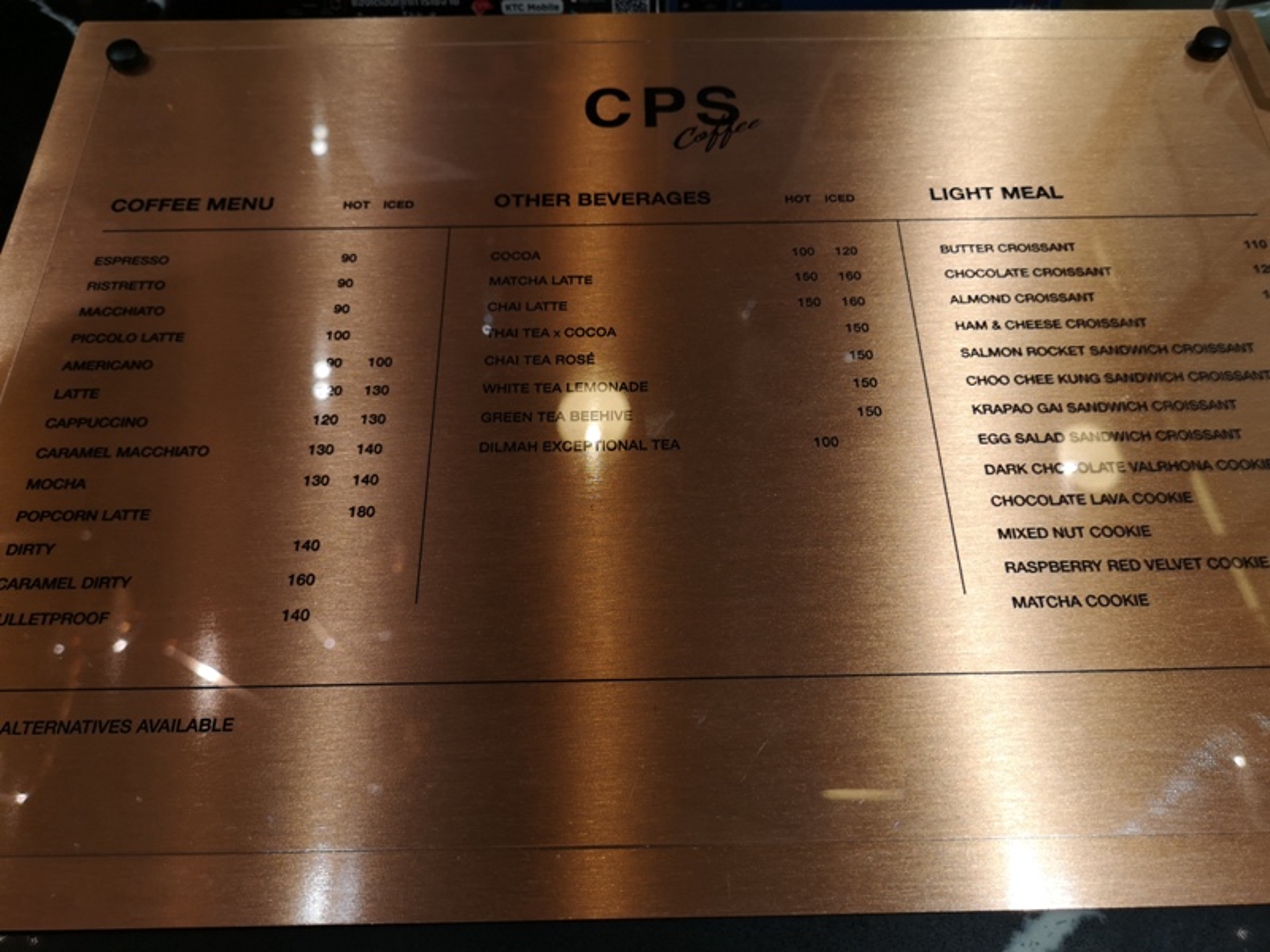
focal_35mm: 27
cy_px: 476
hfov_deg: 65.3
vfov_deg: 51.4
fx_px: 991
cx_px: 635
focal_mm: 3.95
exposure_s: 1/90
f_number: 1.8
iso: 64
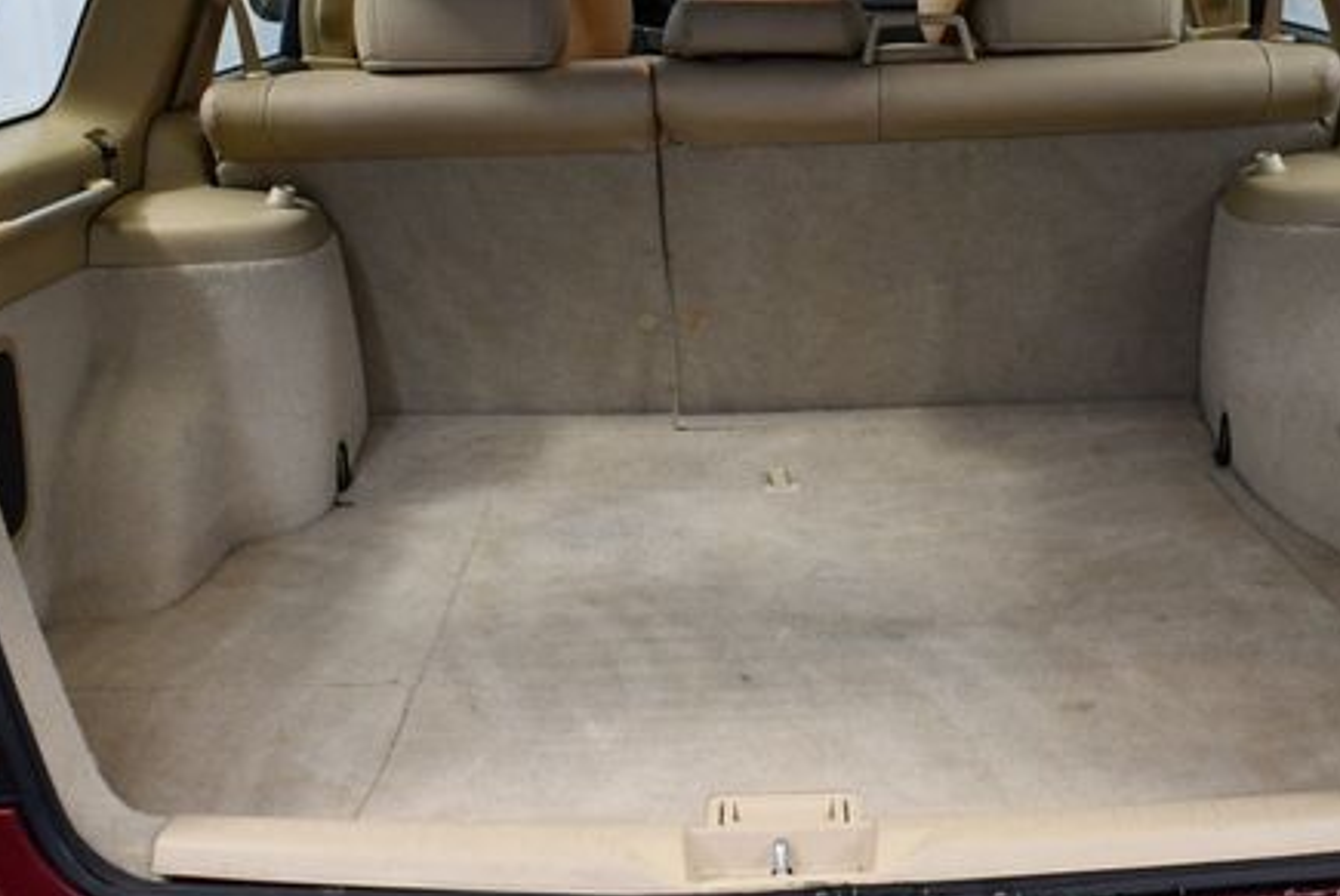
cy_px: 308
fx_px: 1975
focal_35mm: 53
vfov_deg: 25.5
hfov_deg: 37.4
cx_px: 767
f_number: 3.5
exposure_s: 1/125
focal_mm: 18
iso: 1100
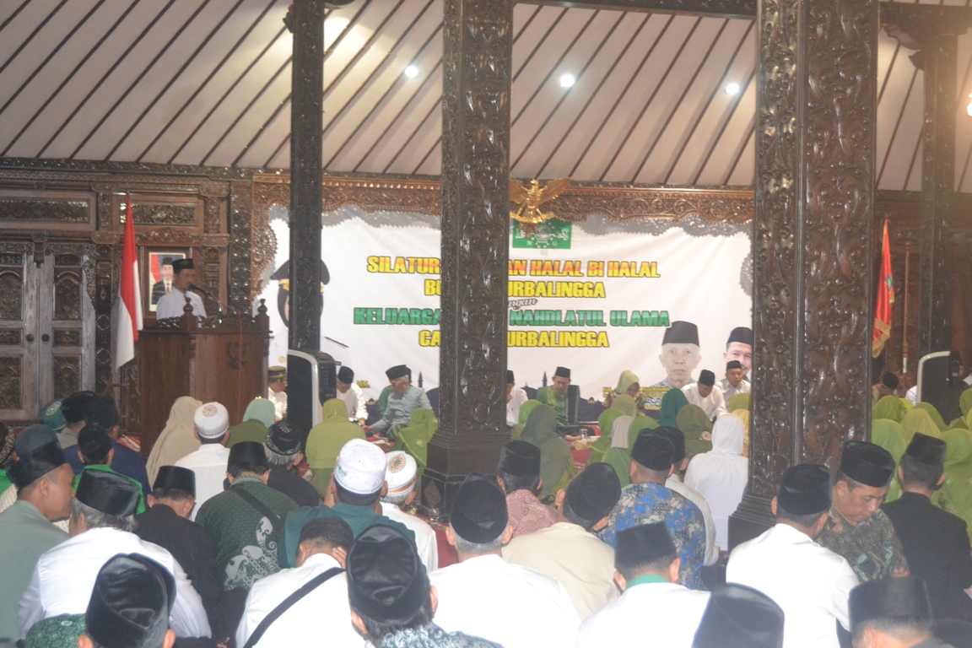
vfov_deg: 25.1
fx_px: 1458
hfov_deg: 36.9
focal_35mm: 54
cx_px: 486
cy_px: 324
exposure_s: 1/60
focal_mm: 36
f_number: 4.2
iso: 2500
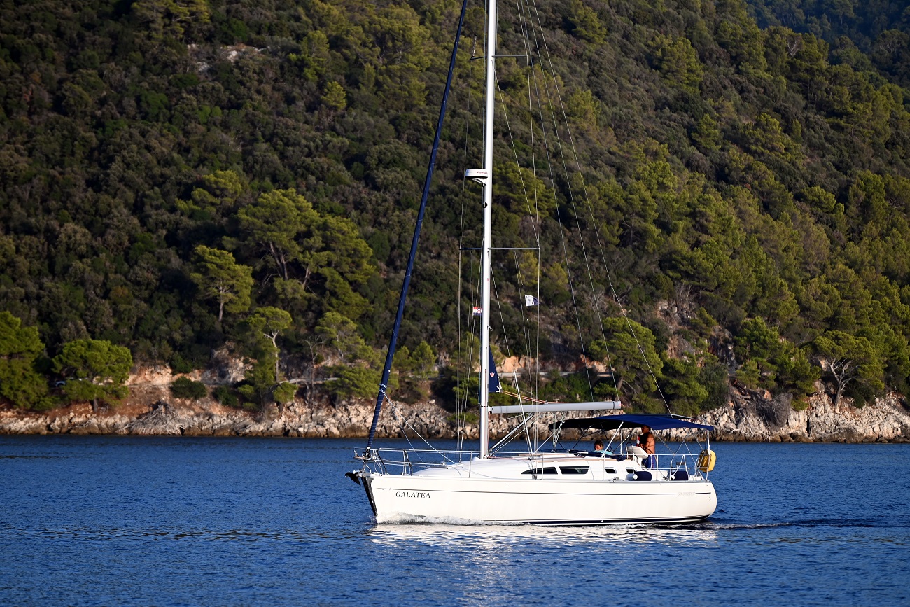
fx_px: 4929
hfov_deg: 10.5
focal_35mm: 195
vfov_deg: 7.0
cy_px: 304
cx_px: 455
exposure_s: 1/1000
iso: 250
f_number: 5.3
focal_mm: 195
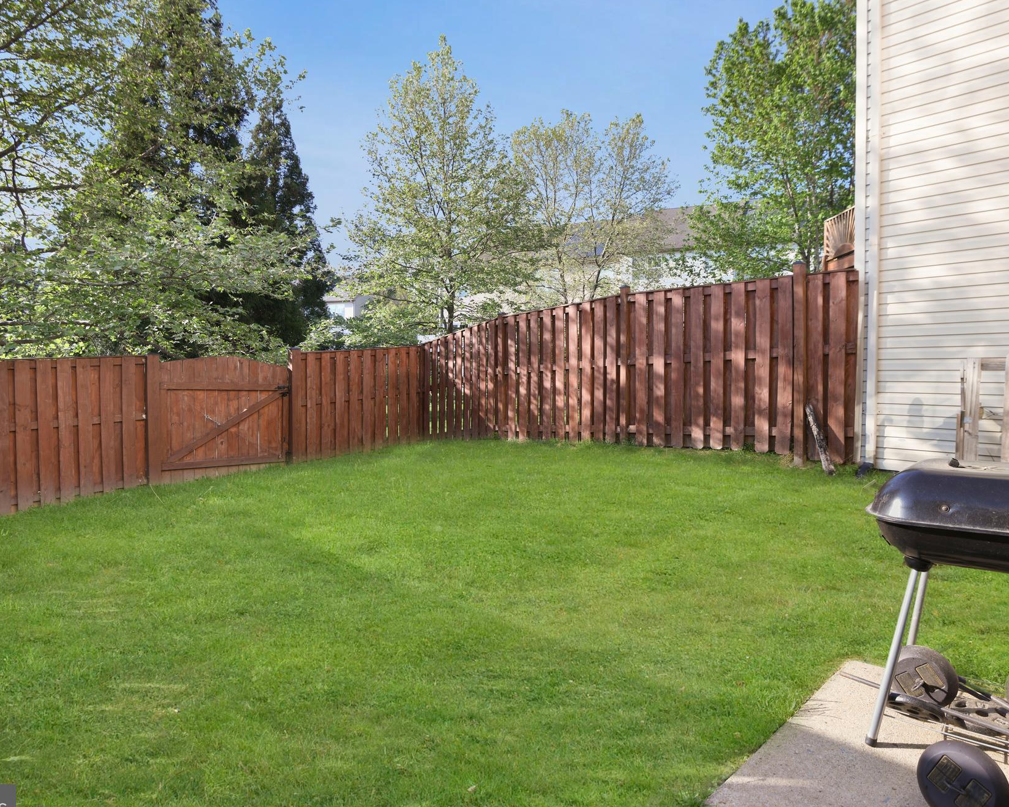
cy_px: 408
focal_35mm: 20
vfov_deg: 68.1
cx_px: 511
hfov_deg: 80.4
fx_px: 597
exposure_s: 1/80
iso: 100
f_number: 7.1
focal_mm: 17
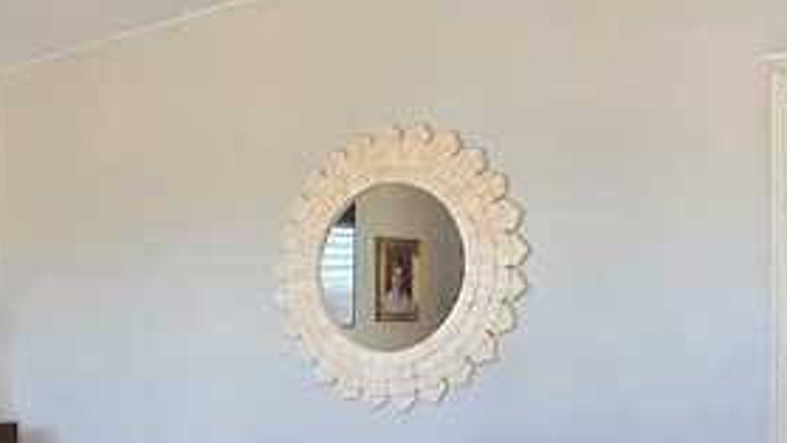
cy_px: 378
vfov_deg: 22.6
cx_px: 31
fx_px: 1085
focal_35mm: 52
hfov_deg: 36.5
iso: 200
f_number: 2.2
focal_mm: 2.2
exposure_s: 1/60
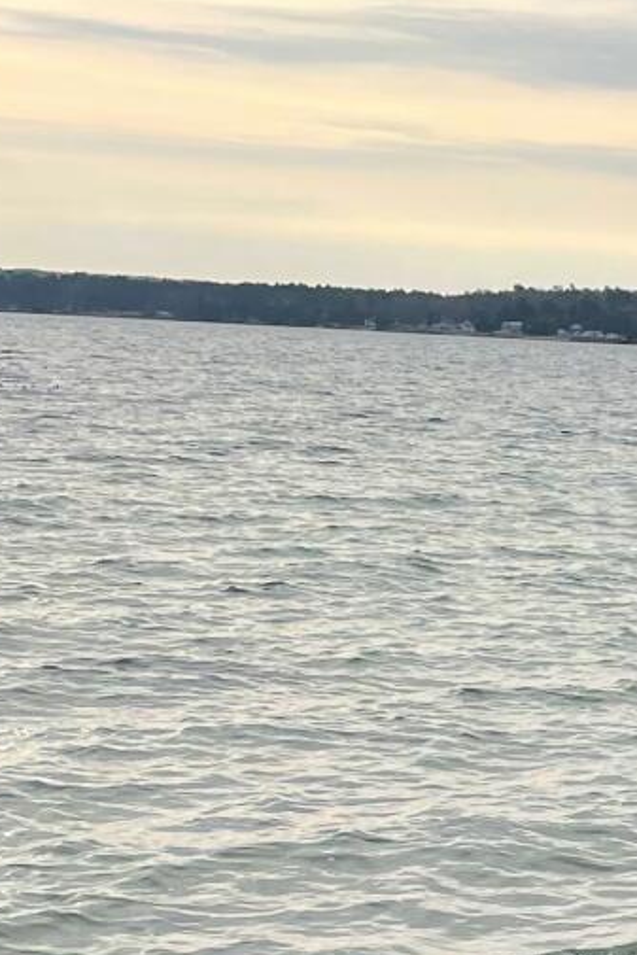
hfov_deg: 11.3
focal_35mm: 107
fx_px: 2838
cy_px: 936
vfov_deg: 18.6
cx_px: 1359
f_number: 1.6
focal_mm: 4.2
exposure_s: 1/3125
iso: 32
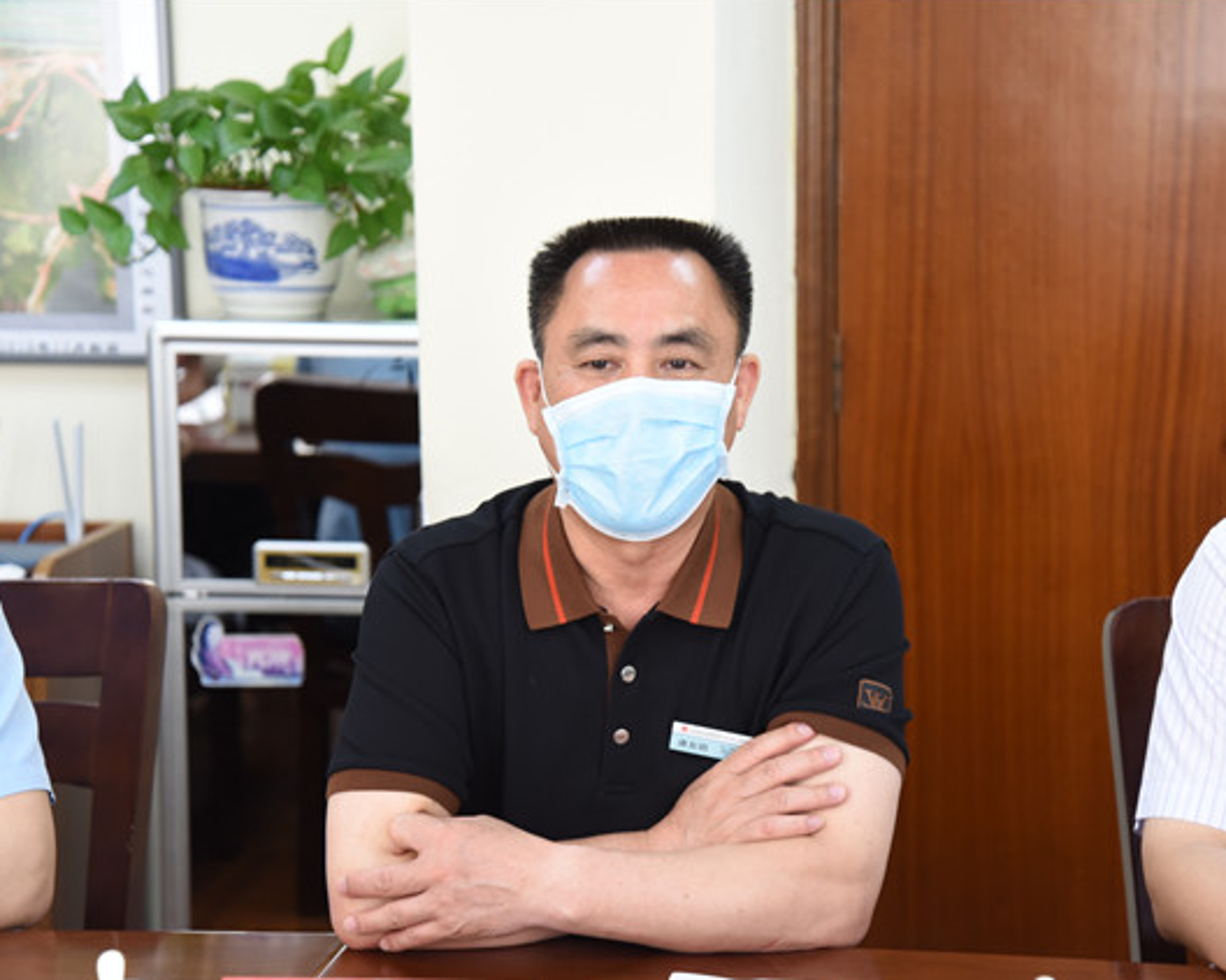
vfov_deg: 18.7
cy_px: 489
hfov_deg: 23.3
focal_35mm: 82
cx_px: 641
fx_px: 2974
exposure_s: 1/80
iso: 1100
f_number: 4.5
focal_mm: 72
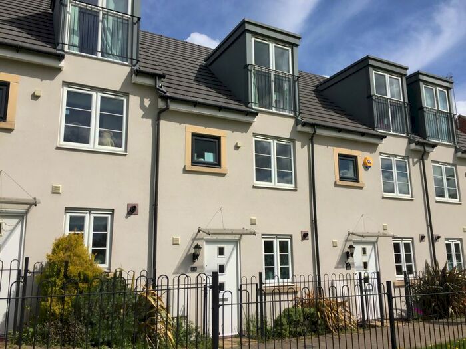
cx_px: 233
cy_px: 174
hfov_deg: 61.7
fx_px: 390
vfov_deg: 48.2
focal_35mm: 29
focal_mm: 4.15
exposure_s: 1/3300
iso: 32
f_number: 2.2
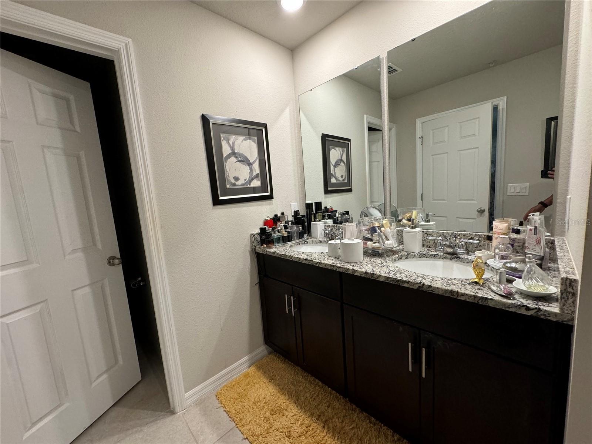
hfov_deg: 102.1
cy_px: 222
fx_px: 239
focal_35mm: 14
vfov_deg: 85.7
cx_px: 296
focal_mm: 2.22
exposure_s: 1/120
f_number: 2.2
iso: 250
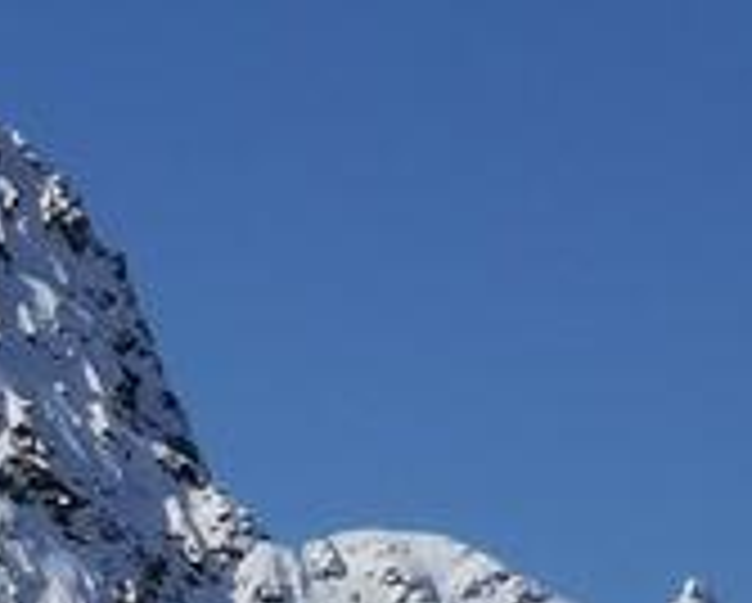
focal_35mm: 614
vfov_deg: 2.5
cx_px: -185
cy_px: 1015
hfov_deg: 3.1
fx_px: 13681
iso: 50
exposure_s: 1/5495
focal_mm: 7.48
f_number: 2.4
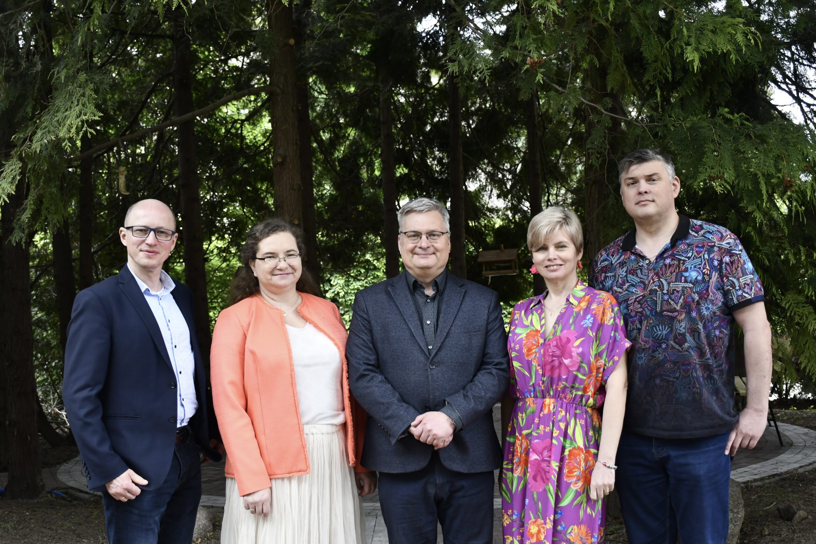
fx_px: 907
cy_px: 272
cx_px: 408
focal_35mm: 40
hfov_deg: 48.5
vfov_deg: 33.4
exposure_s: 1/160
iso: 800
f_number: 4
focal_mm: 27
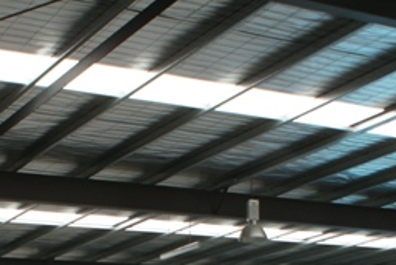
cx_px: 77
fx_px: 925
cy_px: 402
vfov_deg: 15.1
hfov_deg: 23.8
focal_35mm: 84
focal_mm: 18
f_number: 5
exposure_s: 1/40
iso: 100
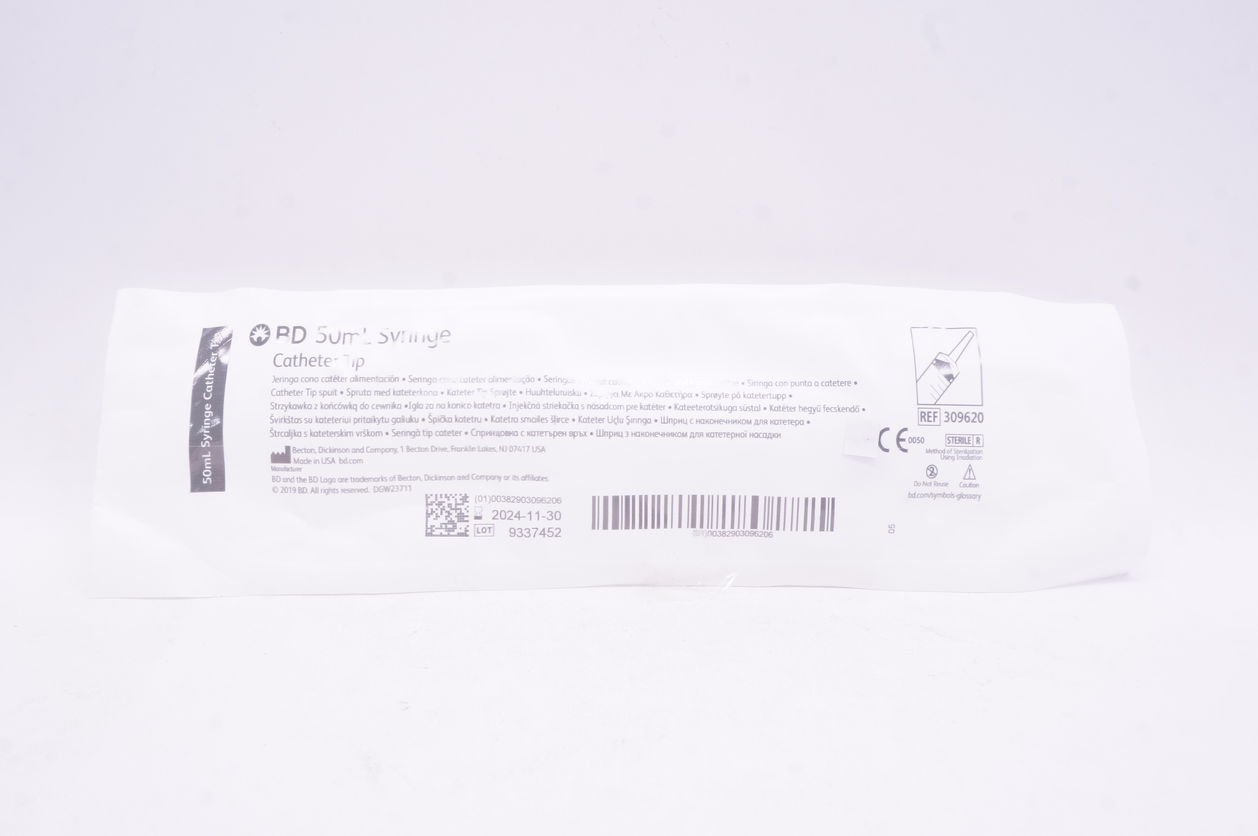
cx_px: 629
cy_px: 418
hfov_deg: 46.4
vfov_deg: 31.8
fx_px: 1466
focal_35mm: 42
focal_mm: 28
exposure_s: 1/25
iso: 800
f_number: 13
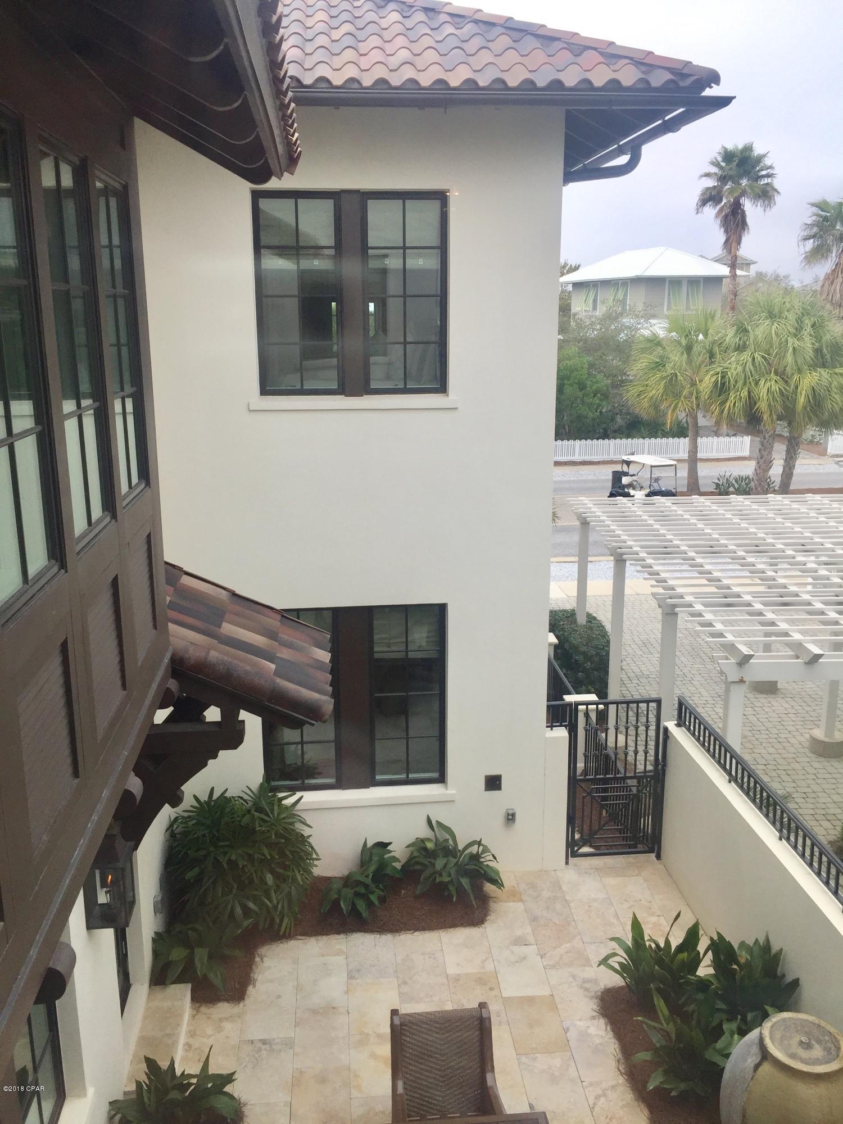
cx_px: 422
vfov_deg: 61.7
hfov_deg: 48.2
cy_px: 562
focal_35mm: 29
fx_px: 942
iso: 32
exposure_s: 1/694
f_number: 2.2
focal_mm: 4.15
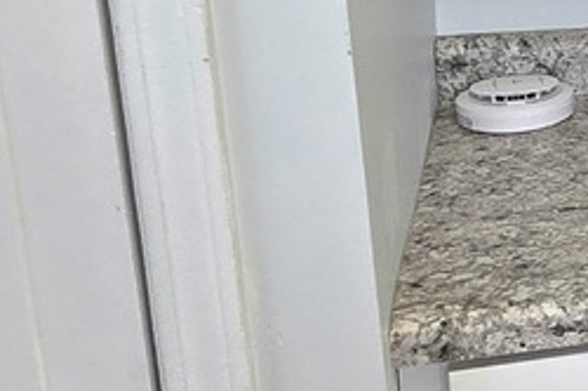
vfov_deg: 17.3
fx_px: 1272
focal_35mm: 78
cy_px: 99
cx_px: 1195
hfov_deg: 17.7
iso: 100
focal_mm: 2.2
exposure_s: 1/60.2
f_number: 2.2
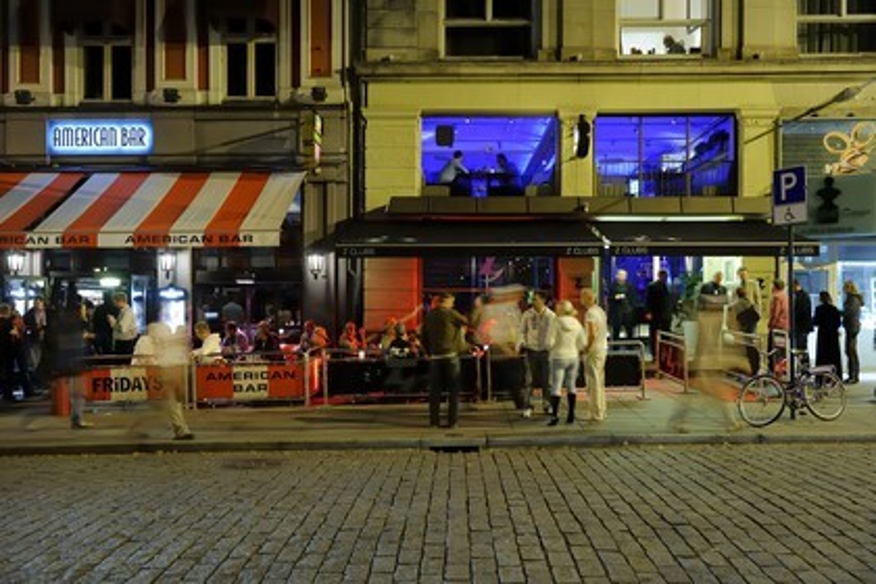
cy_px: 292
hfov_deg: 55.8
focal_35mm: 34
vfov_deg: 38.9
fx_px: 827
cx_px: 438
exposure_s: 1/3.33
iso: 800
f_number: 4.5
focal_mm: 34
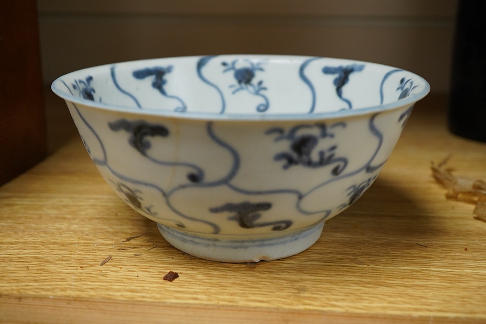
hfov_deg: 43.6
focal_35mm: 45
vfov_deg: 29.9
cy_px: 162
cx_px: 243
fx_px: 607
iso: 1250
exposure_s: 1/125
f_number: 8
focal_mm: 30
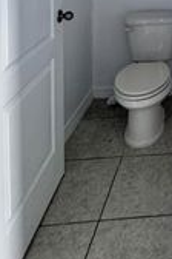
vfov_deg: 34.5
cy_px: -49
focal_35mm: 46
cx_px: 248
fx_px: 330
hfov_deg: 24.0
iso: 100
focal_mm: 2.22
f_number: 2.2
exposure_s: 1/99
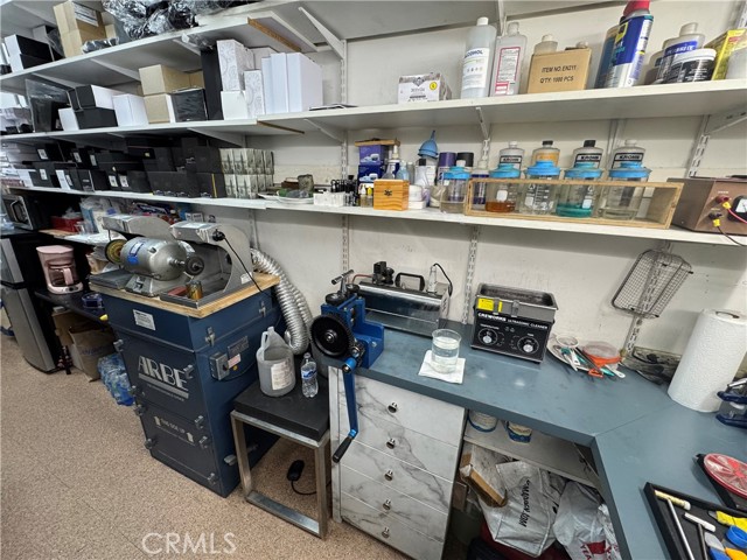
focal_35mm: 14
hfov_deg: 102.1
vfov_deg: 85.7
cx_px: 374
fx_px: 302
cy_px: 280
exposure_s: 1/120
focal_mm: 2.22
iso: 200
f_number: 2.2
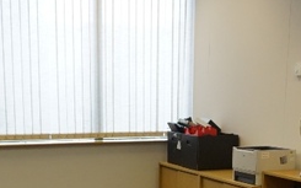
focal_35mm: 72
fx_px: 590
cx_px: 174
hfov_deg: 28.6
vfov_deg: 17.1
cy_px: 240
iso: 1250
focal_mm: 16
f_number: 4
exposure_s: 1/160
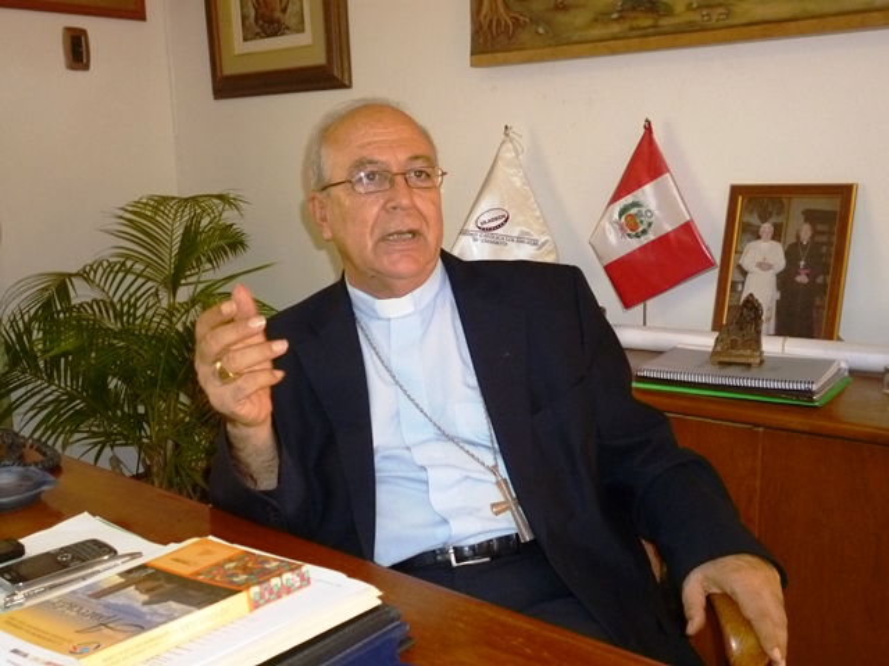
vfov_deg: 39.7
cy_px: 333
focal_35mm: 36
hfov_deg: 51.4
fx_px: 925
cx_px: 444
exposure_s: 1/60
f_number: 3.5
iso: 400
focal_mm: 6.4
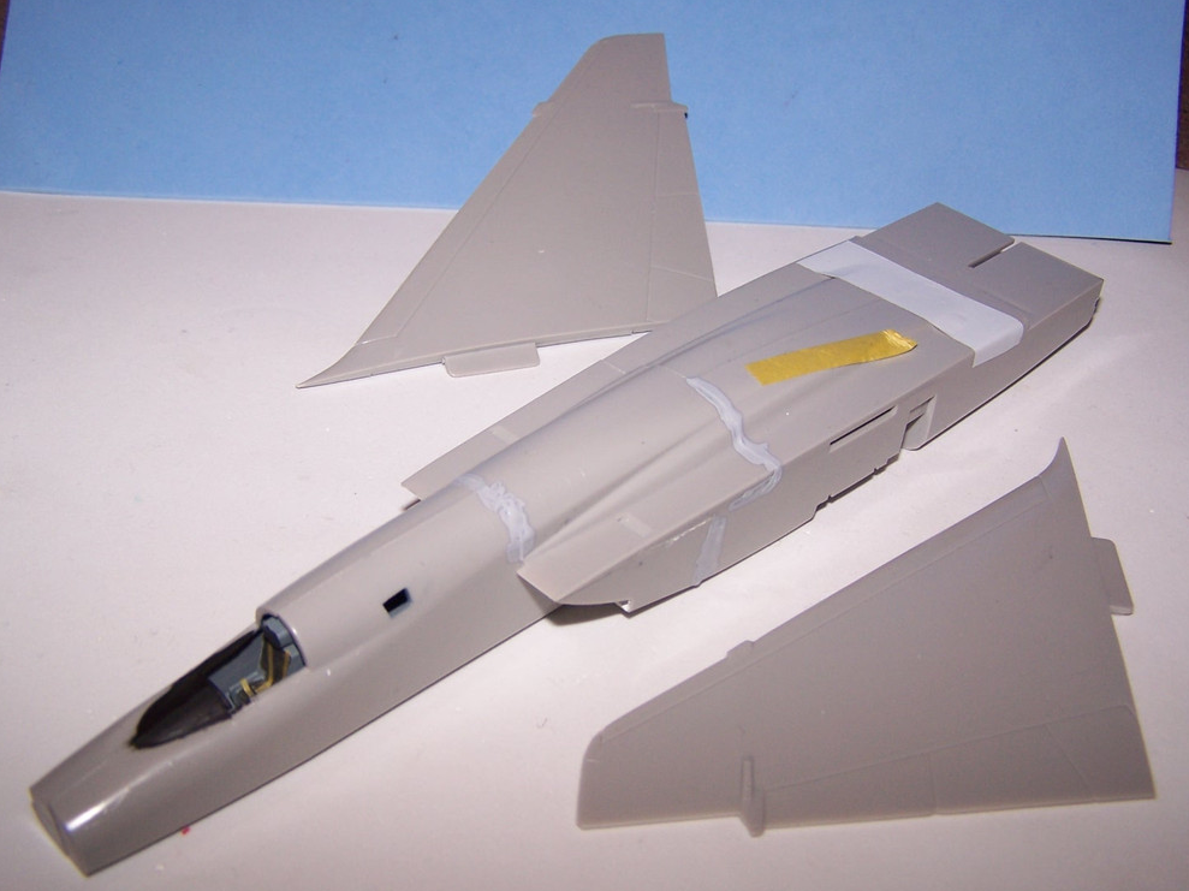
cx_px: 587
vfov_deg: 35.1
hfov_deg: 45.8
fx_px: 1408
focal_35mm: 41
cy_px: 464
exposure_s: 1/60
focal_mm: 6.3
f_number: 2.8
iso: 80
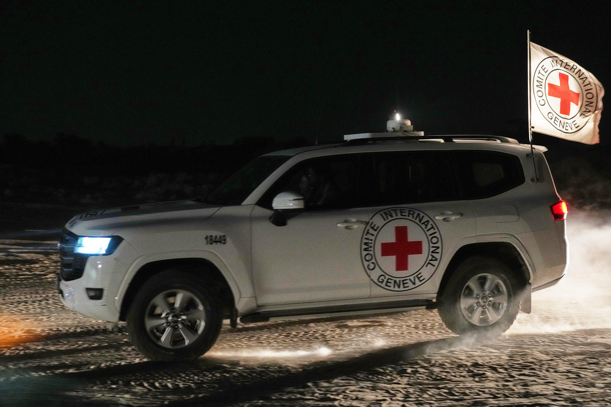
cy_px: 204
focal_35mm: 50
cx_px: 306
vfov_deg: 27.0
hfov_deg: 39.6
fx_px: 849
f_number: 2.2
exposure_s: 1/100
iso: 3200
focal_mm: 50
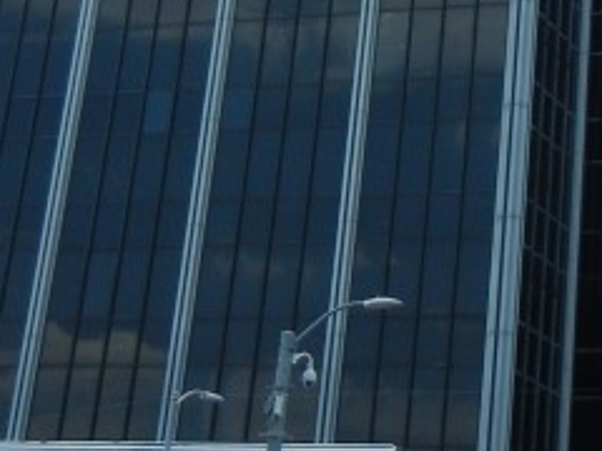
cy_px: -358
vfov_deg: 10.8
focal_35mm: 128
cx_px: 519
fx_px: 2226
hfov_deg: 15.3
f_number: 7
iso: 160
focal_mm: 5.4
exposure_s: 1/293
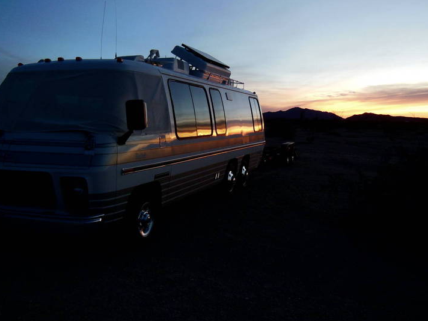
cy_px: 156
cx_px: 188
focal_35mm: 33
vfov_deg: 42.9
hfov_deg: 55.2
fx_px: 408
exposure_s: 1/25
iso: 400
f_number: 3.7
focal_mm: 5.2
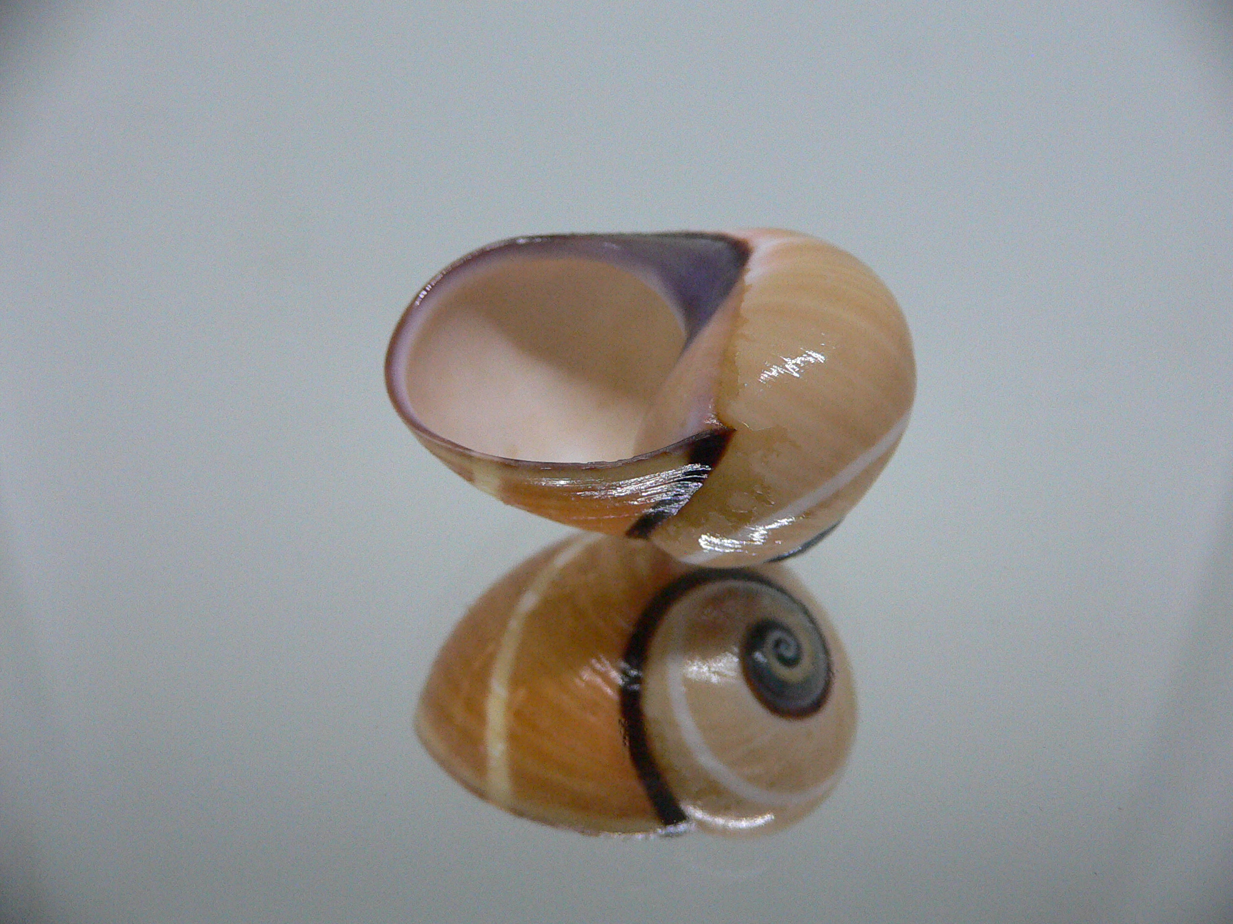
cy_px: 462
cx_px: 616
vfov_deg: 40.7
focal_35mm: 35
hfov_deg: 52.6
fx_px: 1247
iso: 200
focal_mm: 4.6
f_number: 2.8
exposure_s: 1/60
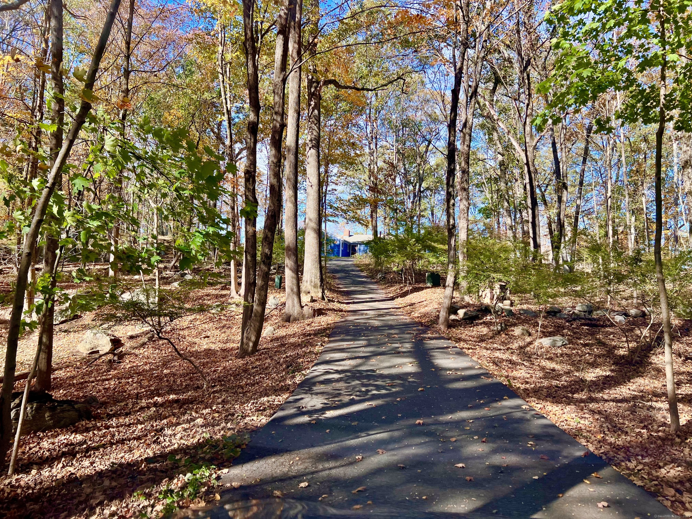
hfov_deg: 67.3
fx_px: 520
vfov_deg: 53.1
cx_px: 346
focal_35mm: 26
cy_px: 260
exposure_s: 1/446
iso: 50
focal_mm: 5.7
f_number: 1.5
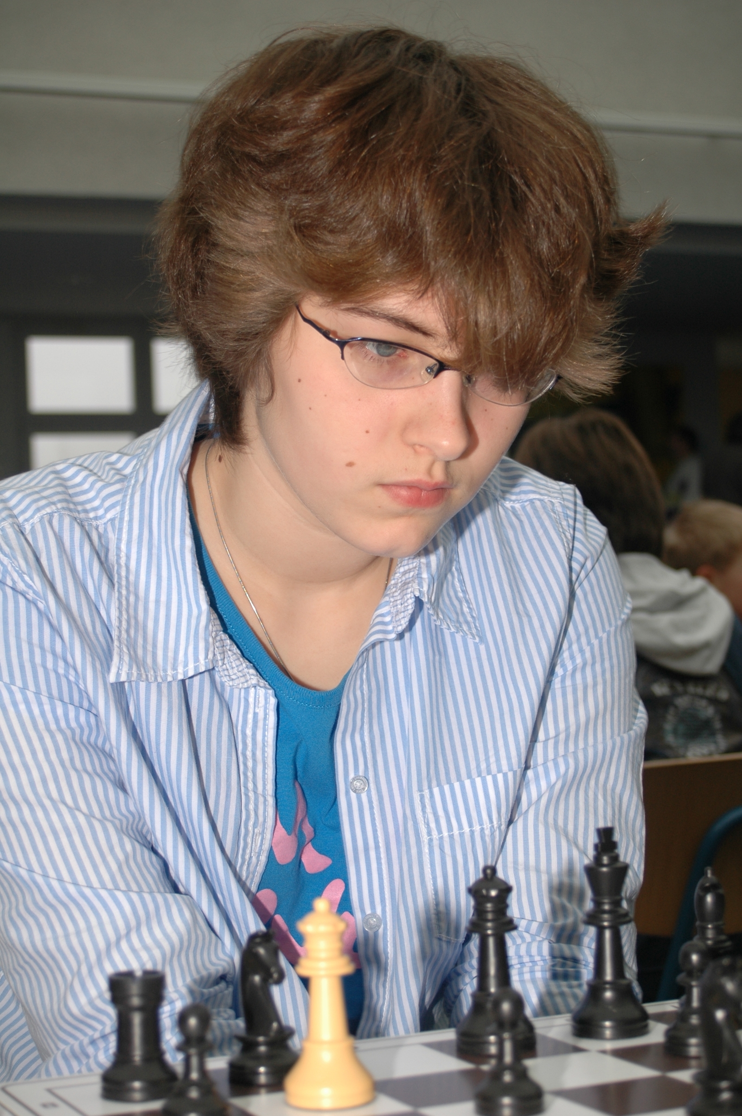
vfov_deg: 28.1
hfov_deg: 18.9
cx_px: 371
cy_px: 558
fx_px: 2230
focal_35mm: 72
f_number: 5.6
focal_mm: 48
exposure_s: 1/60
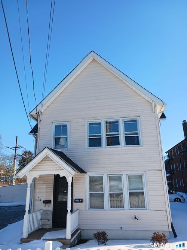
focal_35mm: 27
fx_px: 195
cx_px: 94
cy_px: 125
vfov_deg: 65.3
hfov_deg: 51.3
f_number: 1.8
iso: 20
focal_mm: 4
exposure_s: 1/212
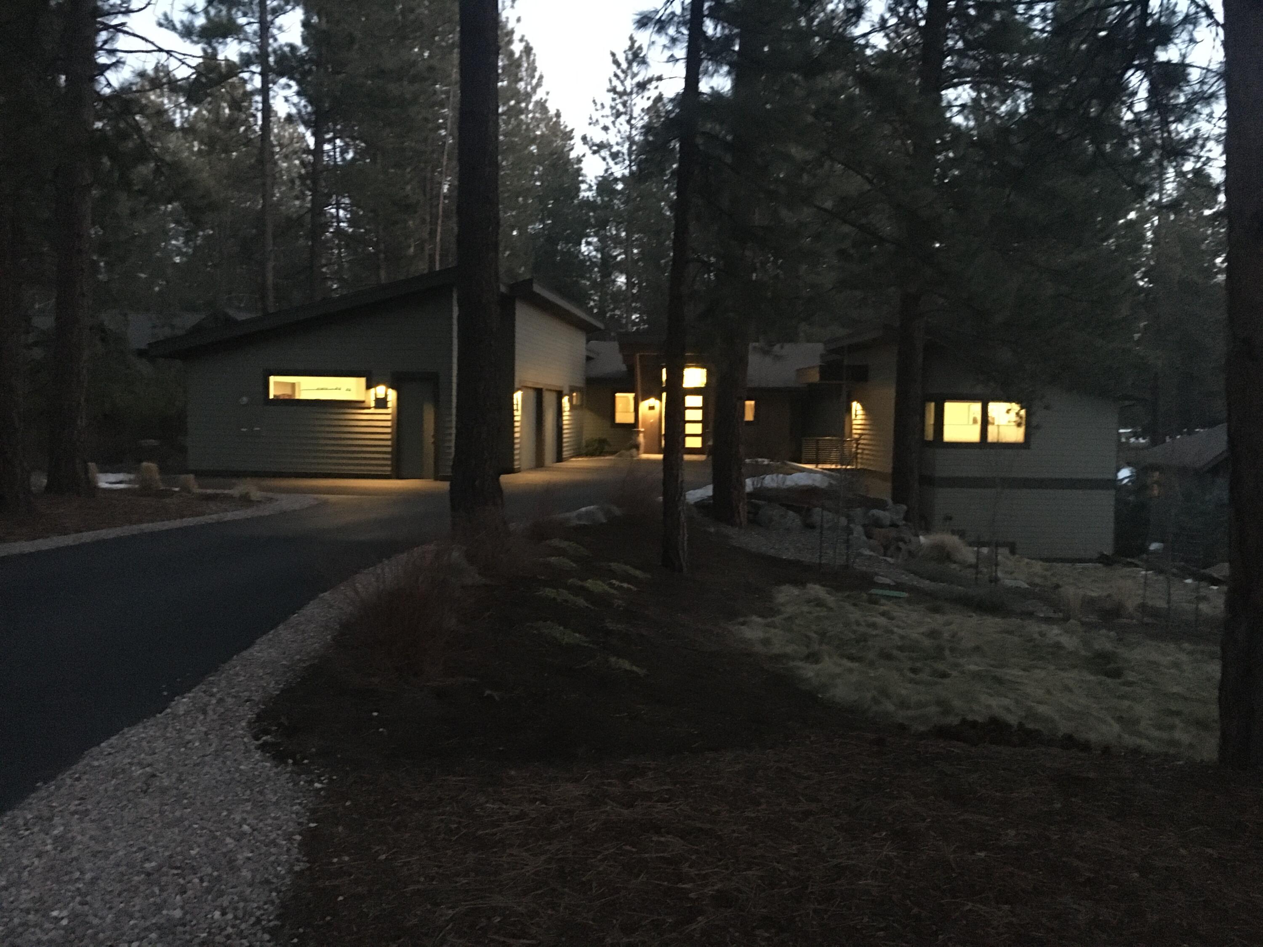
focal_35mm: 29
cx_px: 632
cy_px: 474
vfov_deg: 48.2
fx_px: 1058
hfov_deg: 61.7
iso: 1000
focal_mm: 4.15
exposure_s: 1/15
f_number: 2.2
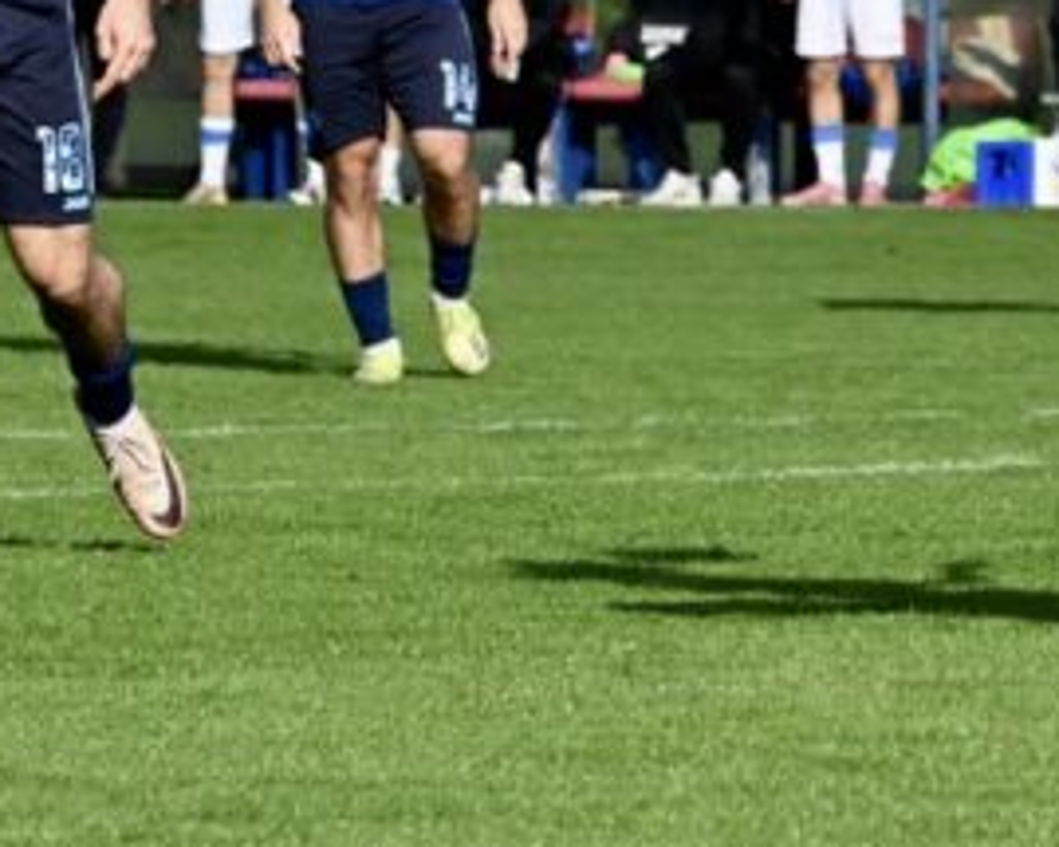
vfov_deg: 3.5
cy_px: -240
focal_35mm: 447
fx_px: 14005
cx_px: 1524
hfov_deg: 4.3
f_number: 6.3
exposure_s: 1/1600
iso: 560
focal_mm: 125
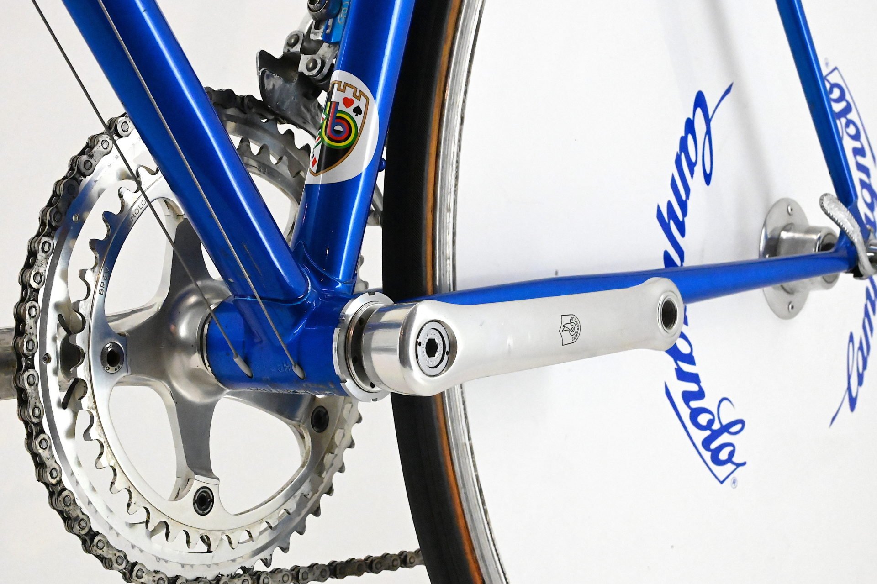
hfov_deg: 28.9
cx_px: 438
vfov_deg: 19.4
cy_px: 292
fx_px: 1705
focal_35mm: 70
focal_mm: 70
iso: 25600
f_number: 20
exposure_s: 1/640
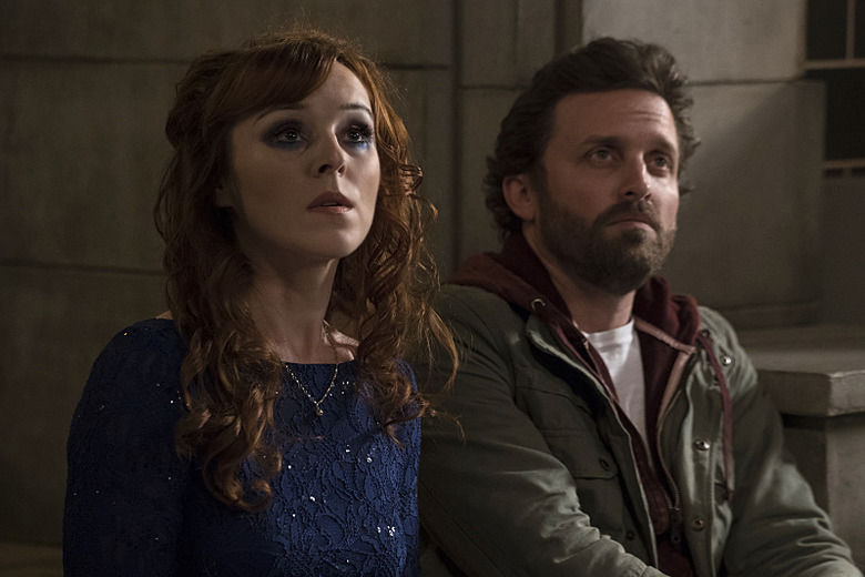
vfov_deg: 8.3
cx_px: 432
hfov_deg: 12.4
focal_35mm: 166
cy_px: 288
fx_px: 3988
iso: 8000
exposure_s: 1/200
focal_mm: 166
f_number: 5
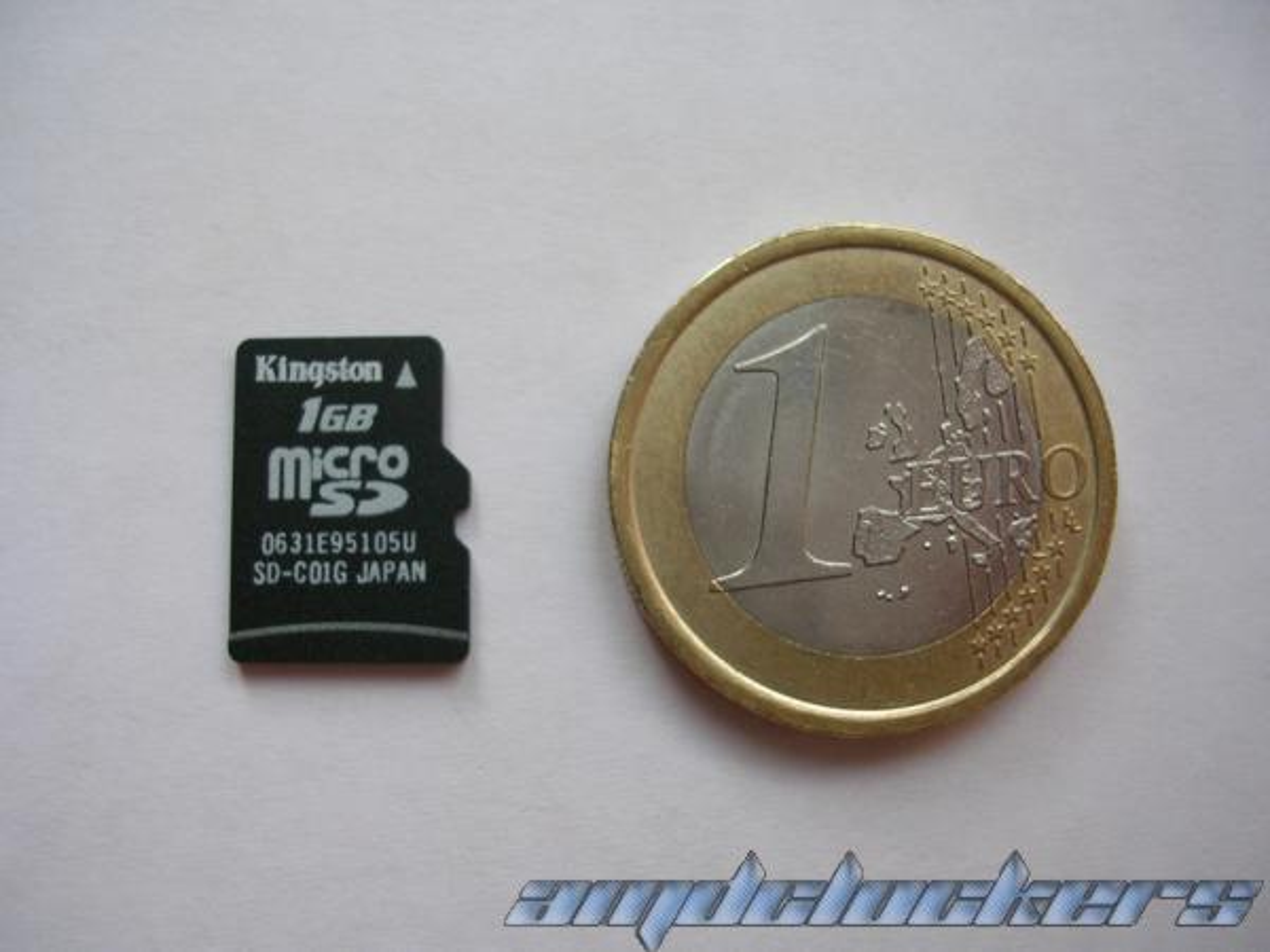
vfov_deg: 37.7
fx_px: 1394
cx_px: 635
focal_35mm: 38
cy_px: 476
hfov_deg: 49.0
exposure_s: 1/114
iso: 50
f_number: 2.8
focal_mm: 5.8
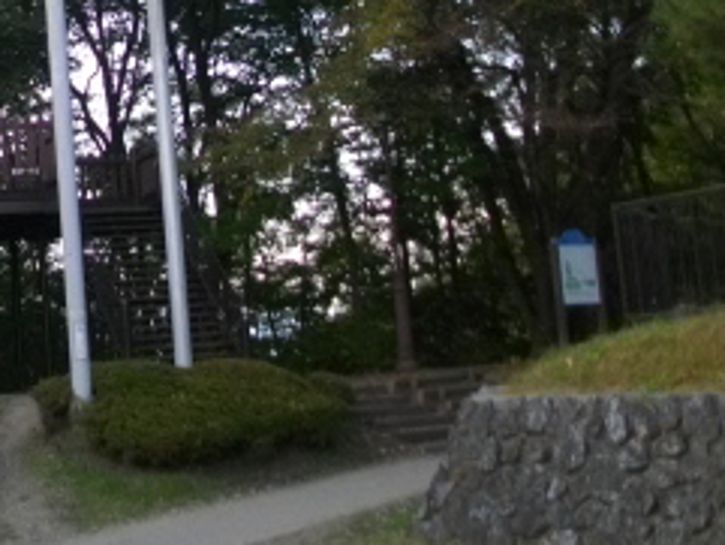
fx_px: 1781
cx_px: -114
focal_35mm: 85
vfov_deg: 17.2
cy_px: 84
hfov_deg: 21.6
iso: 100
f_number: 2.9
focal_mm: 5.7
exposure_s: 1/200
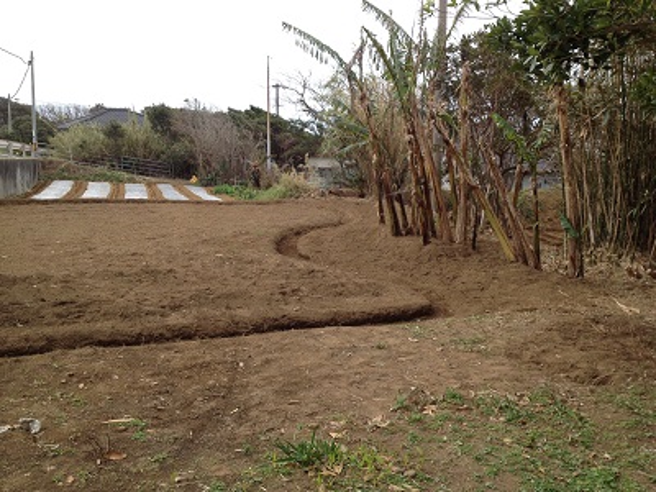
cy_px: 246
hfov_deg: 52.6
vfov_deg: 40.7
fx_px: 663
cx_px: 328
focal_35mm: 35
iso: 50
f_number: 2.4
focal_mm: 4.28
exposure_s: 1/497
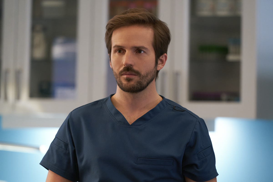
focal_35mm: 200
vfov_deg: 6.9
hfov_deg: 10.3
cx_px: 136
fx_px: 1517
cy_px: 91
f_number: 4
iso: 6400
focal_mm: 200
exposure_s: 1/250
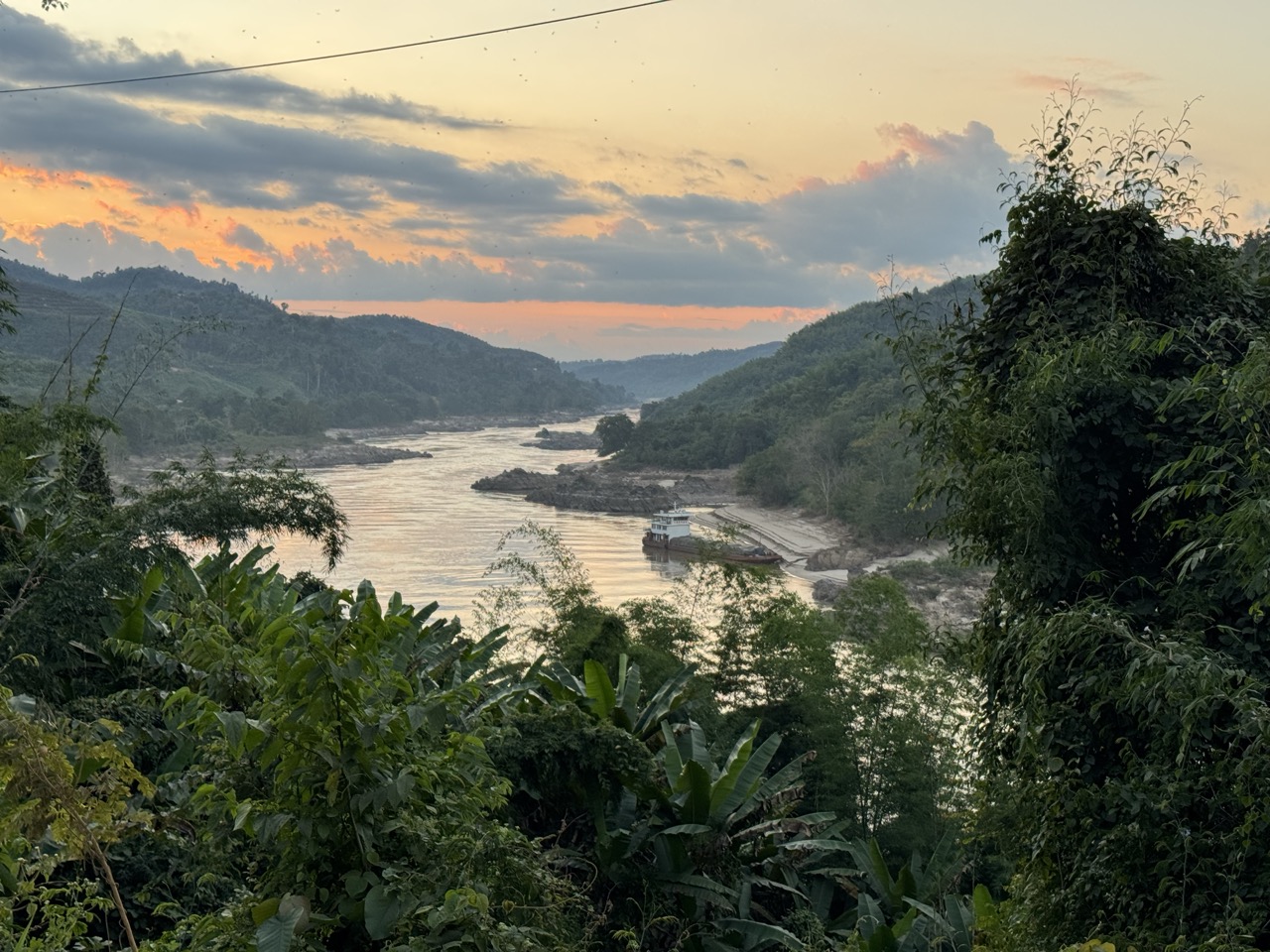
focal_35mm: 48
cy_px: 476
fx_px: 1761
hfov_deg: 39.7
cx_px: 635
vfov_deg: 30.3
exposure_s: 1/297
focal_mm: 6.76
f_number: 1.78
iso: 64
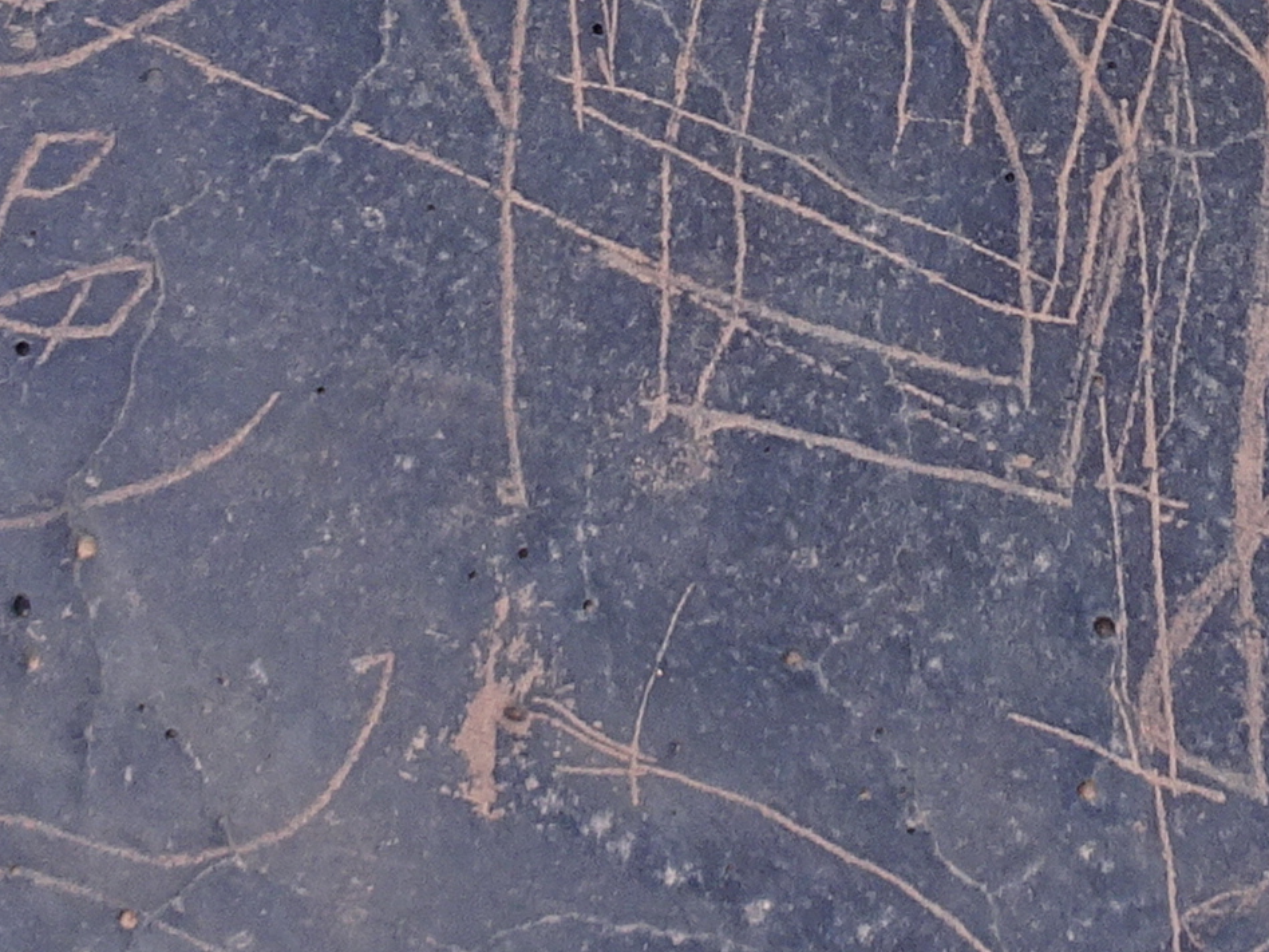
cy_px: -424
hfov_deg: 15.6
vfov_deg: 11.5
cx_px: 1242
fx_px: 4546
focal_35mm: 124
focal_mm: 4.1
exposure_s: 1/100
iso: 80
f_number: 3.5
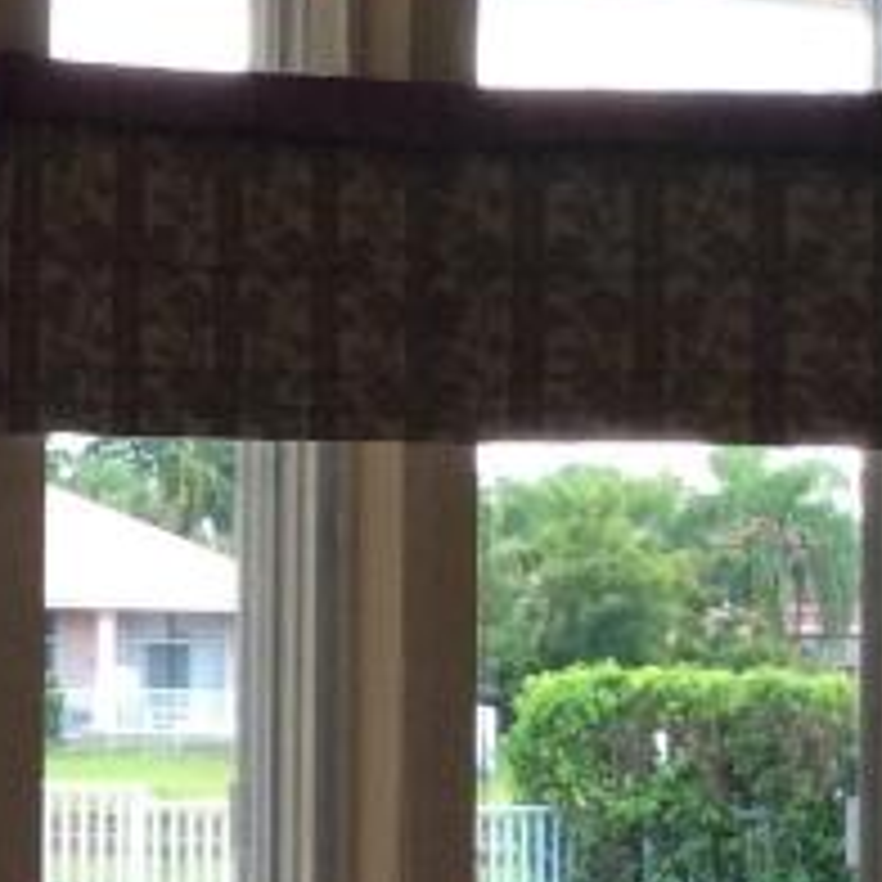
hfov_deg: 10.0
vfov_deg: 11.4
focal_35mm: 153
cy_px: 441
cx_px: -1206
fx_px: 4411
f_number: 2.4
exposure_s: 1/60
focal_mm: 3.3
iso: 40
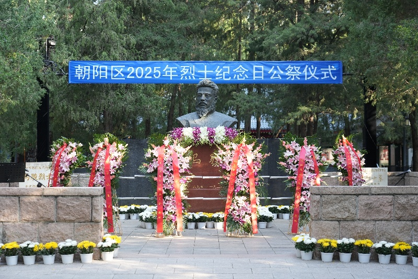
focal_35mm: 64
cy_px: 140
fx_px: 743
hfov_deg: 31.4
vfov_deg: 21.2
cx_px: 209
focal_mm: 64
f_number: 4.5
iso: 800
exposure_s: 1/200
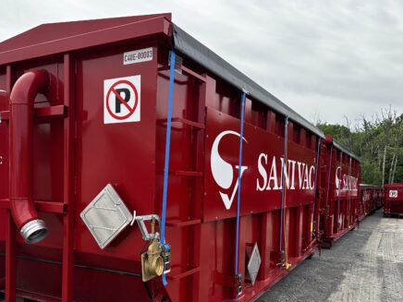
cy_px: 195
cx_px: 153
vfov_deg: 42.5
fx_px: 384
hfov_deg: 54.8
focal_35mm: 33
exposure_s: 1/1019
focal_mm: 6.86
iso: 80
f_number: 1.78
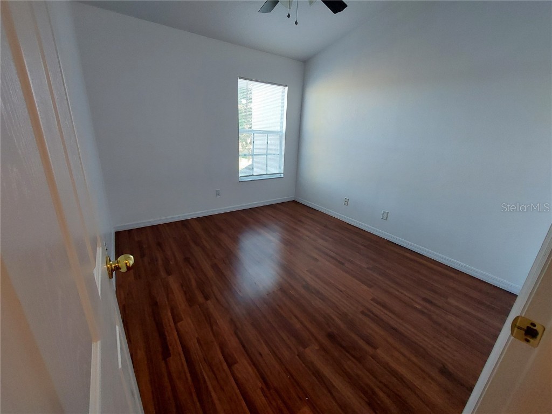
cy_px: 207
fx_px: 207
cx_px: 276
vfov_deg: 89.9
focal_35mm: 13
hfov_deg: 106.2
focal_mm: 1.74
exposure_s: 1/60
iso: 200
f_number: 2.2
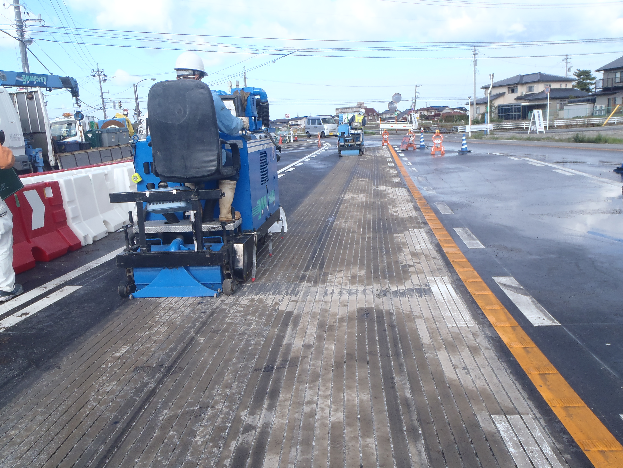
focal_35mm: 28
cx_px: 312
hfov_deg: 63.4
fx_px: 504
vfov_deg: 49.7
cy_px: 234
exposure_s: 1/250
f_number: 4.5
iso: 80
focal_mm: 5
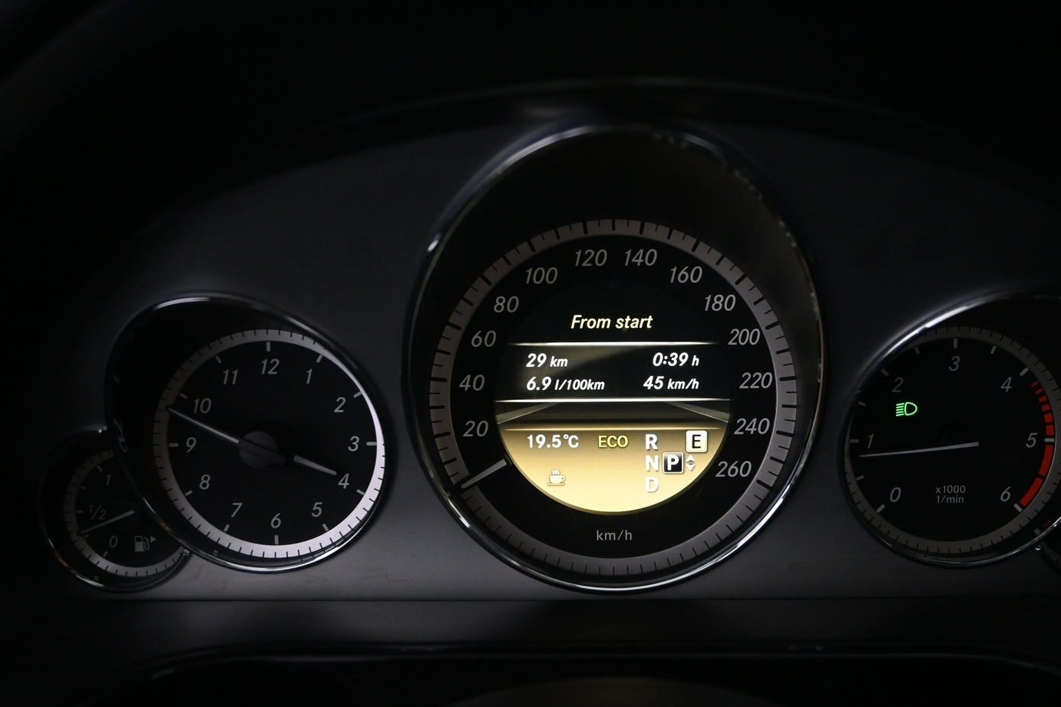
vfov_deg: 38.5
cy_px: 401
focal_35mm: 34
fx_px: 1011
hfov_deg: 55.2
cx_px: 602
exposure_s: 1/25
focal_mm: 19.5
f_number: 3.8
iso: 1600
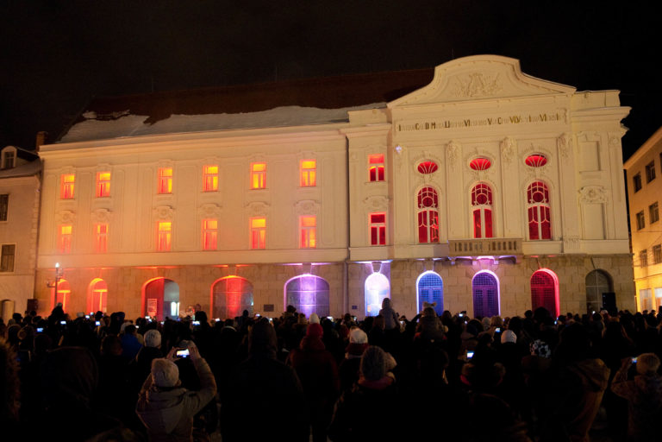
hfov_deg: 63.7
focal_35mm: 29
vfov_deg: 45.0
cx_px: 331
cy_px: 221
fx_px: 533
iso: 3200
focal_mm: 29
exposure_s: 1/20
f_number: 2.8
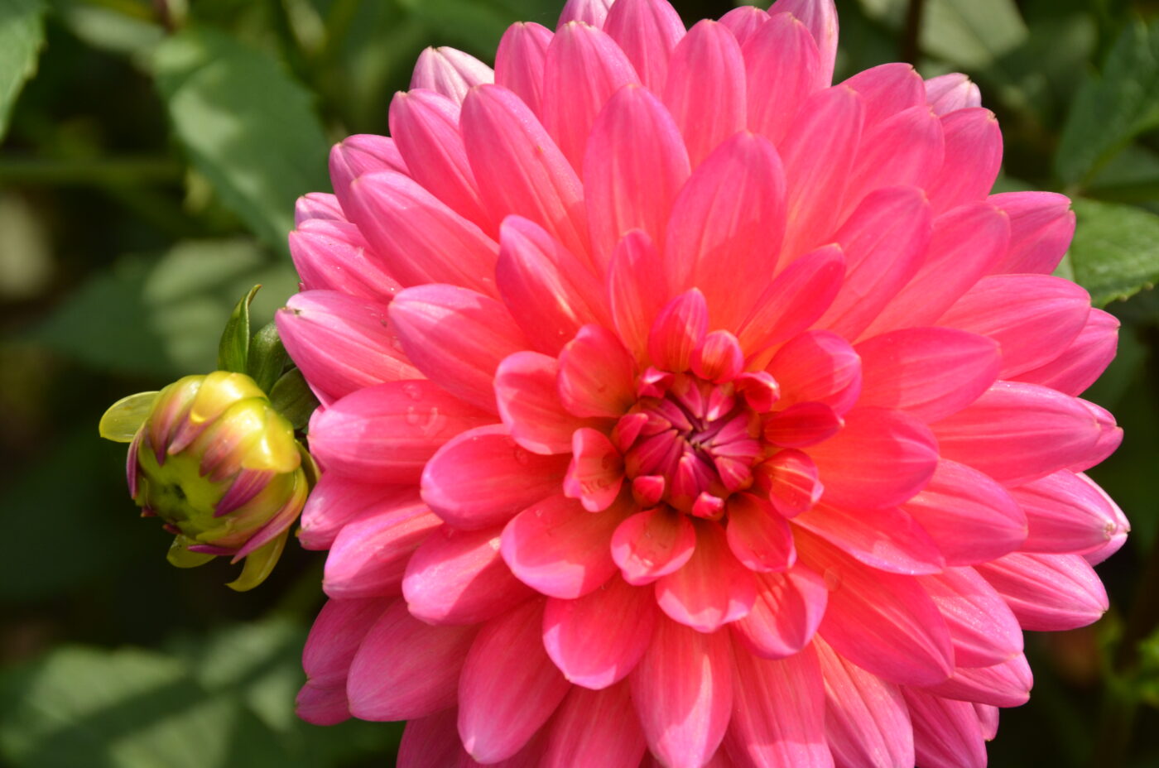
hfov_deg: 12.3
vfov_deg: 8.1
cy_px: 384
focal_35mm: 168
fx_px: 5399
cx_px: 580
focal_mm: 112
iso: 320
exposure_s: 1/250
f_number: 10
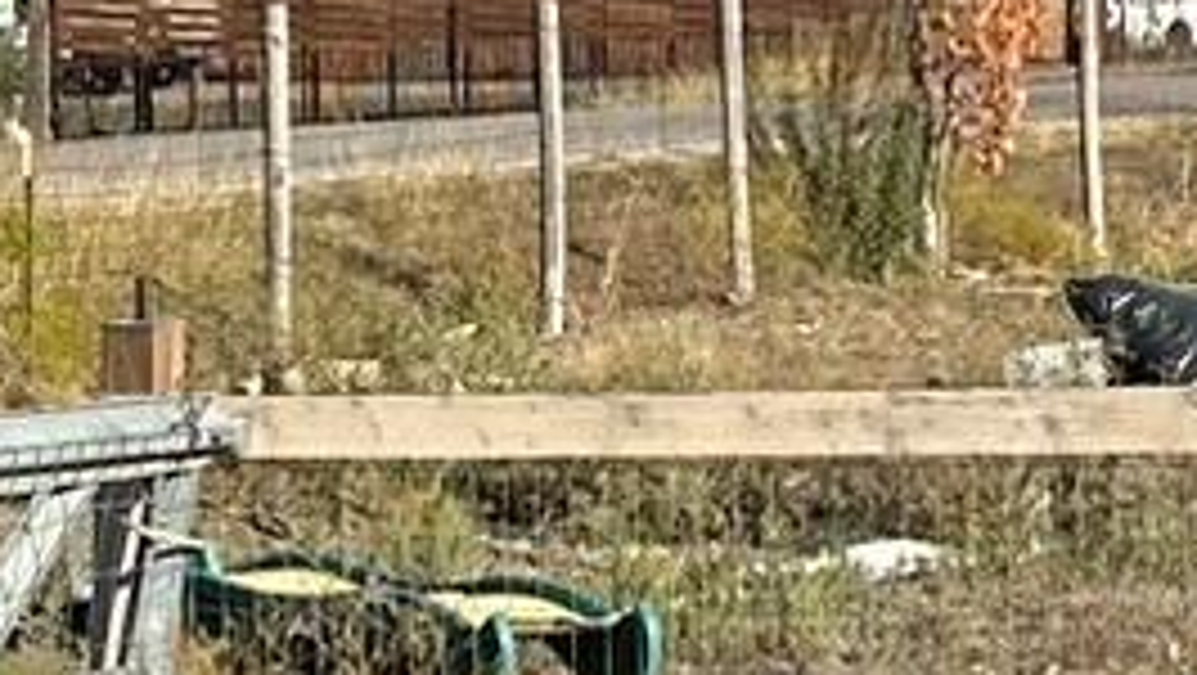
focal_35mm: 201
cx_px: 603
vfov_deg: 6.1
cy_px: 320
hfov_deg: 10.7
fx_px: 6384
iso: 80
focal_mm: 6.86
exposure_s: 1/3717
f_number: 1.78
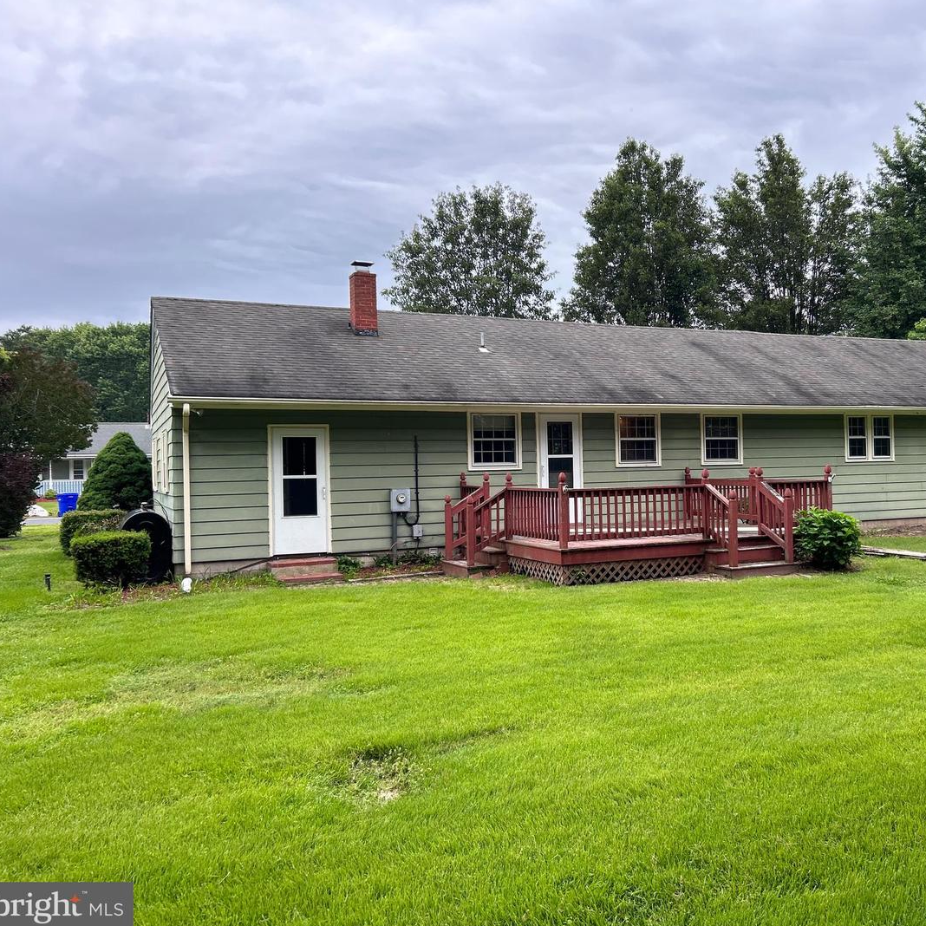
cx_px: 605
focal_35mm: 31
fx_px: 938
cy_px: 464
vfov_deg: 52.5
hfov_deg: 51.7
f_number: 1.5
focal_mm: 5.7
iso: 40
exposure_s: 1/127
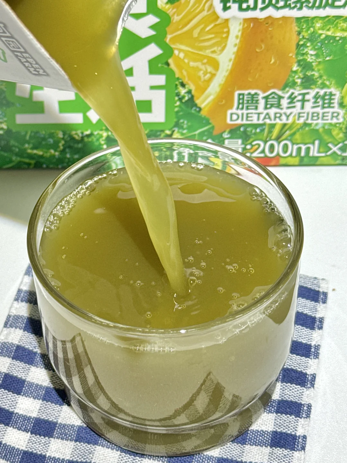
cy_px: 232
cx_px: 174
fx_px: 642
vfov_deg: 39.7
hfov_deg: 30.3
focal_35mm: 48
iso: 64
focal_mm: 6.76
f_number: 1.78
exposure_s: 1/315
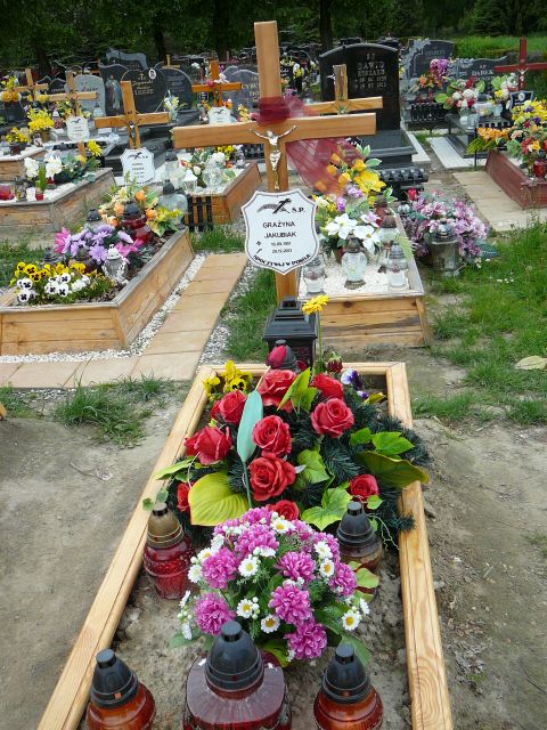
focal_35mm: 35
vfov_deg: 52.6
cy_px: 365
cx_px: 274
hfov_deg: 40.7
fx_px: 737
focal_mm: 5.2
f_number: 2.8
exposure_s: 1/500
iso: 80
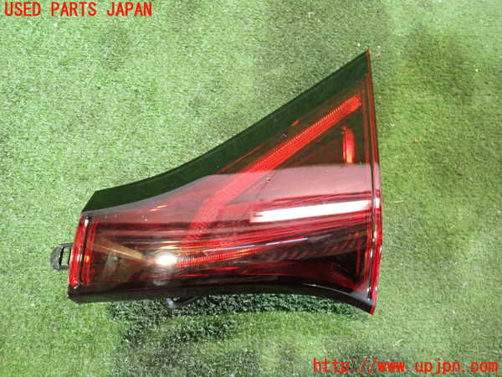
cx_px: 251
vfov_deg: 46.8
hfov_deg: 60.0
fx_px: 435
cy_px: 188
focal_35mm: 30
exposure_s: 1/30
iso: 800
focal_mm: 5.4
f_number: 2.3
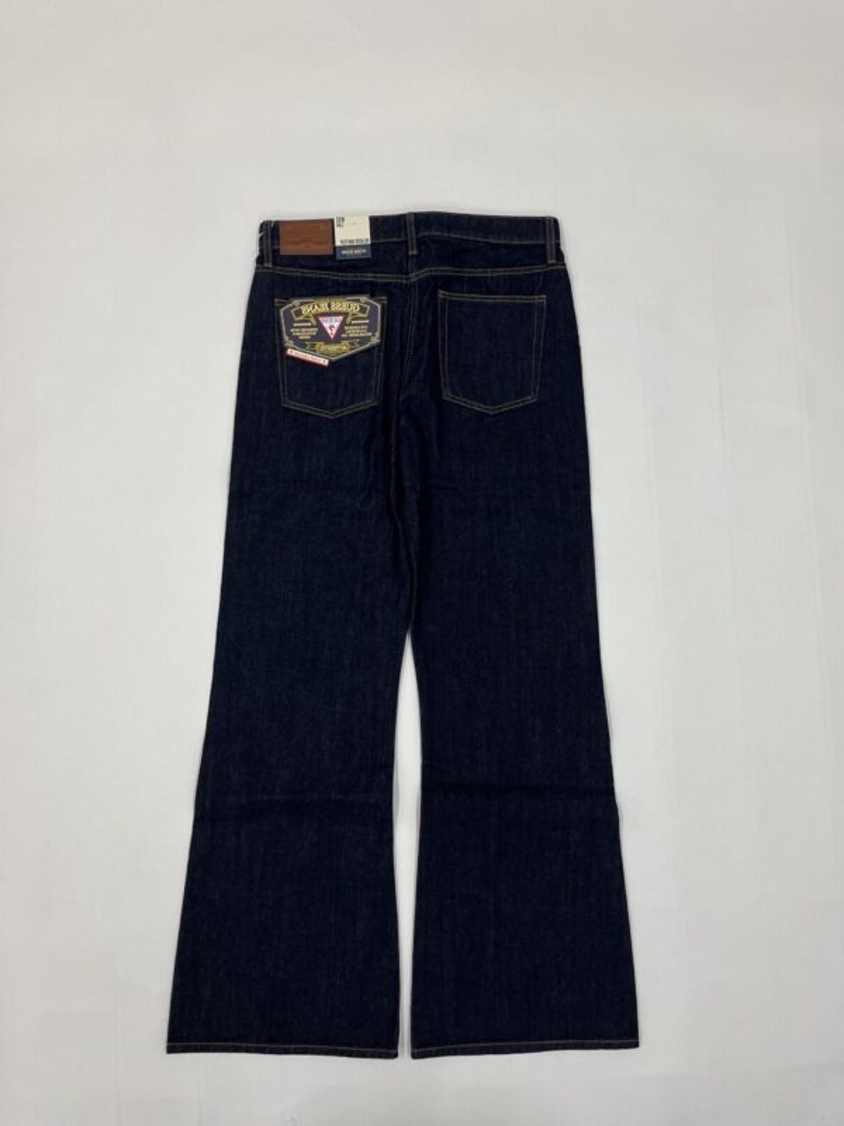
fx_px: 845
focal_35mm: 26
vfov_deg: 67.3
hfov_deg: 53.1
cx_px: 422
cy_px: 563
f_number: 1.6
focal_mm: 5.1
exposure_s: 1/100
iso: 125
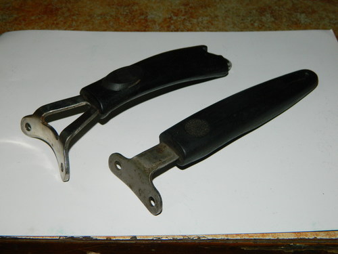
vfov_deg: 30.9
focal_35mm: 47
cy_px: 127
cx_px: 169
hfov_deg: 40.4
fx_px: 459
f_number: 10.2
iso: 200
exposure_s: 1/50
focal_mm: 8.4
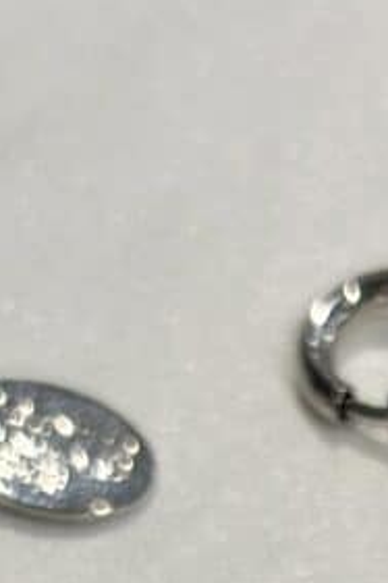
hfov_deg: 6.9
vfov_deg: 10.0
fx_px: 3189
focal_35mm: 197
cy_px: 1006
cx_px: 429
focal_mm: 5.96
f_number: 1.6
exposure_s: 1/433
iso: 40
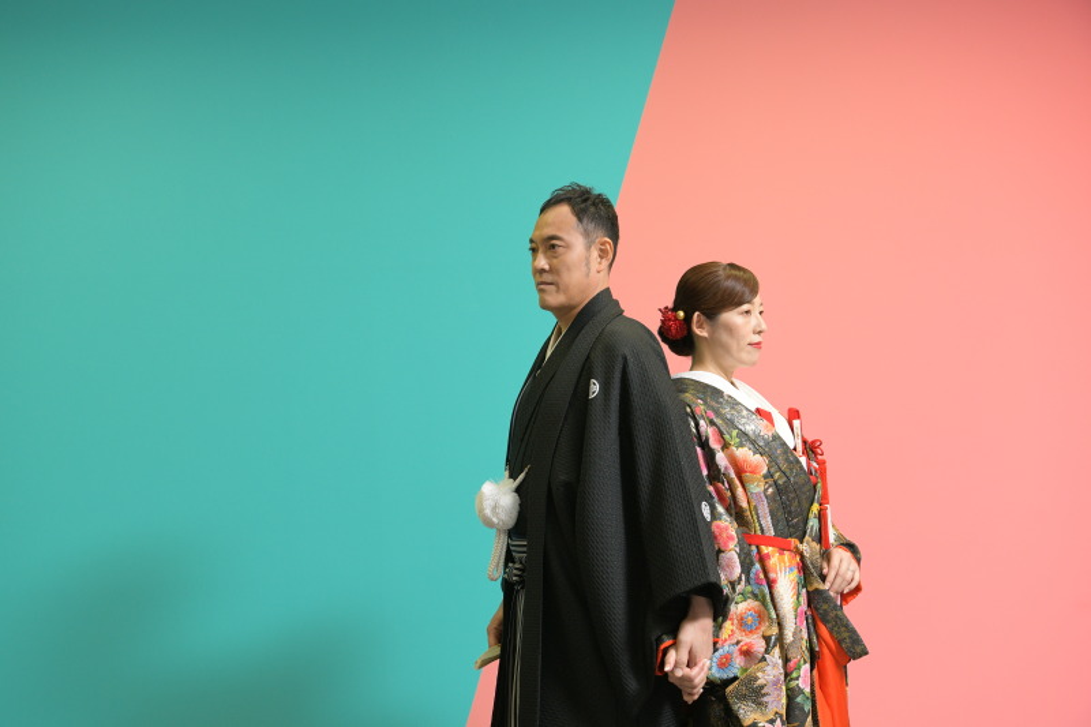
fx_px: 1515
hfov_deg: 39.6
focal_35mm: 50
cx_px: 546
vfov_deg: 27.0
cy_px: 364
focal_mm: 50
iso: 1250
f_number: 5.6
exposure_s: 1/125
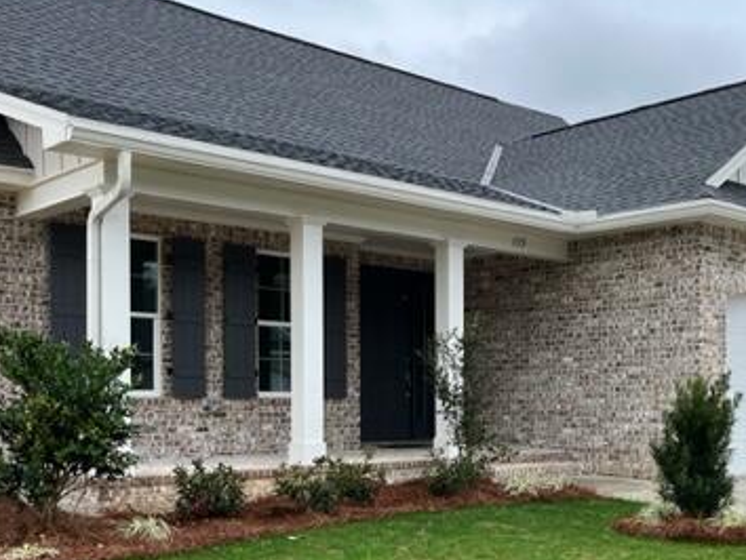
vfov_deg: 30.5
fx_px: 1014
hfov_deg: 39.6
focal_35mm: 47
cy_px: 411
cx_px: 529
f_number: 1.6
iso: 50
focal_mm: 5.1
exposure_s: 1/1163
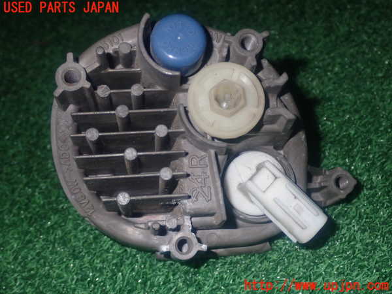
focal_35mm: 54
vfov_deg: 27.0
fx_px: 612
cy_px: 147
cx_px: 196
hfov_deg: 35.5
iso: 400
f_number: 10
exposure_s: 1/50
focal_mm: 9.65
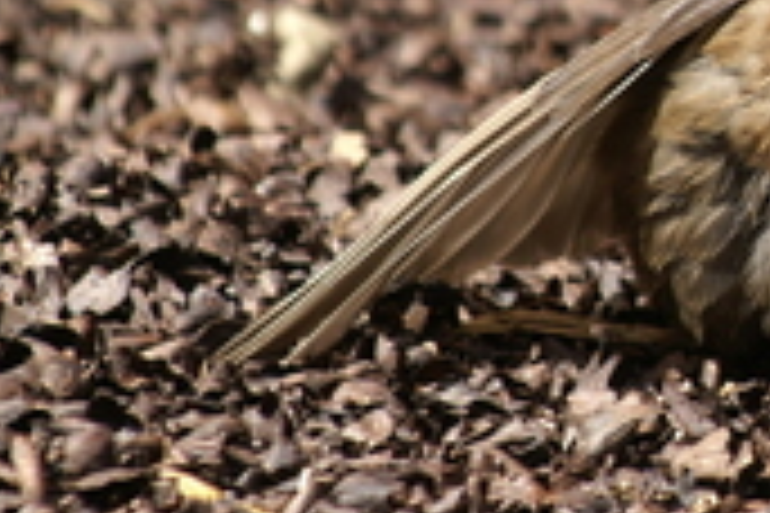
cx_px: 1018
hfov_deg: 1.8
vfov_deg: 1.2
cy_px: 45
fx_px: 24146
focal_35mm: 1129
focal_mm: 280
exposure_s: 1/200
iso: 100
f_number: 6.7
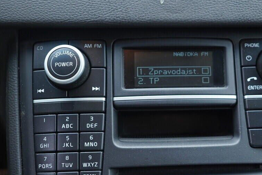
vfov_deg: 27.4
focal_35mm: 49
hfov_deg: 40.1
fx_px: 357
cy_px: 117
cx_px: 161
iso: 320
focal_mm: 24
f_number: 2.8
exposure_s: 1/40
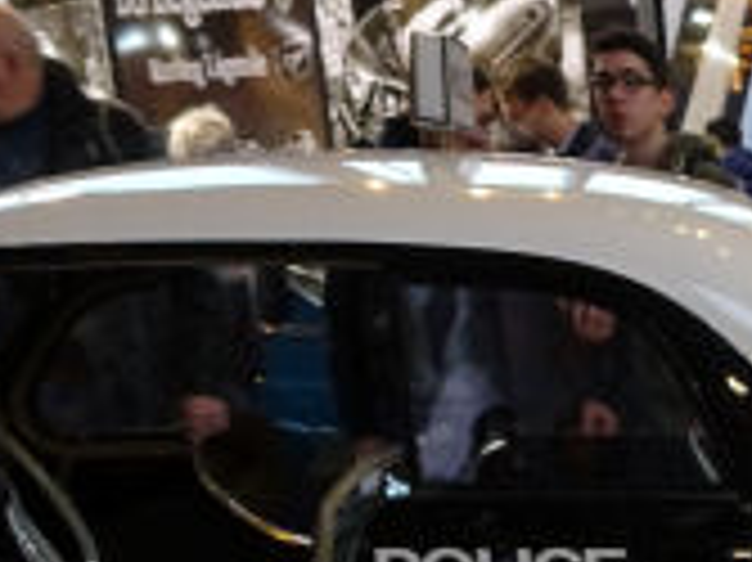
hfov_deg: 14.7
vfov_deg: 11.2
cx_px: 1418
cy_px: 1263
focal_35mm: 115
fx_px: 2496
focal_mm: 4.1
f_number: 3.5
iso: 200
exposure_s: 1/30
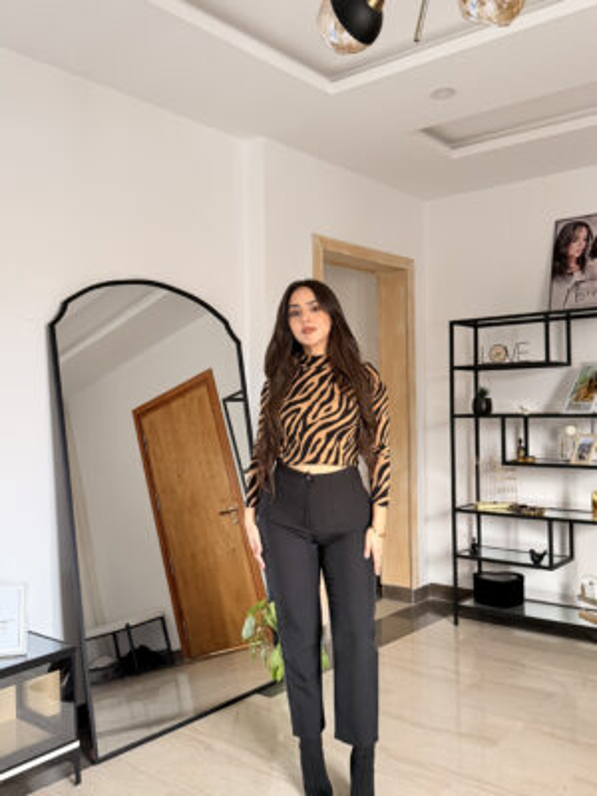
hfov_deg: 56.8
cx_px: 298
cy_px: 398
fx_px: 552
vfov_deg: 71.6
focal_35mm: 24
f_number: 1.78
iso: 640
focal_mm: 6.76
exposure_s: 1/60
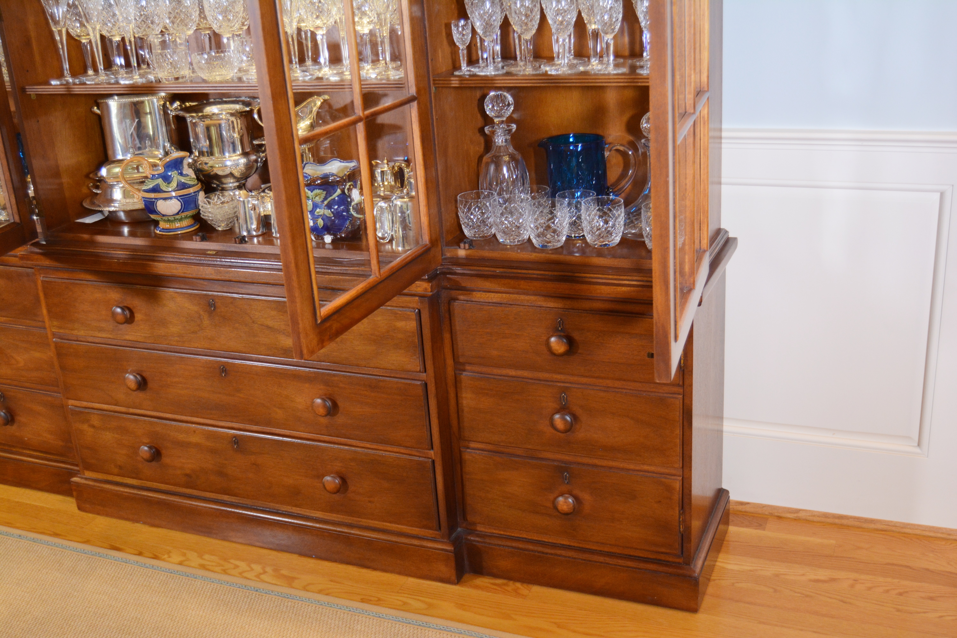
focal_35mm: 39
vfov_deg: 34.2
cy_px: 319
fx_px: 1037
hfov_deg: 49.6
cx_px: 478
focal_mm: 26
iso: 800
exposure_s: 1/40
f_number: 4
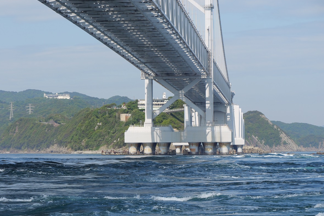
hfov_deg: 13.4
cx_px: 132
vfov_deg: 9.0
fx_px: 1377
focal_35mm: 153
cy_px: 145
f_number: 5.6
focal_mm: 60
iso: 160
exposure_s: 1/800
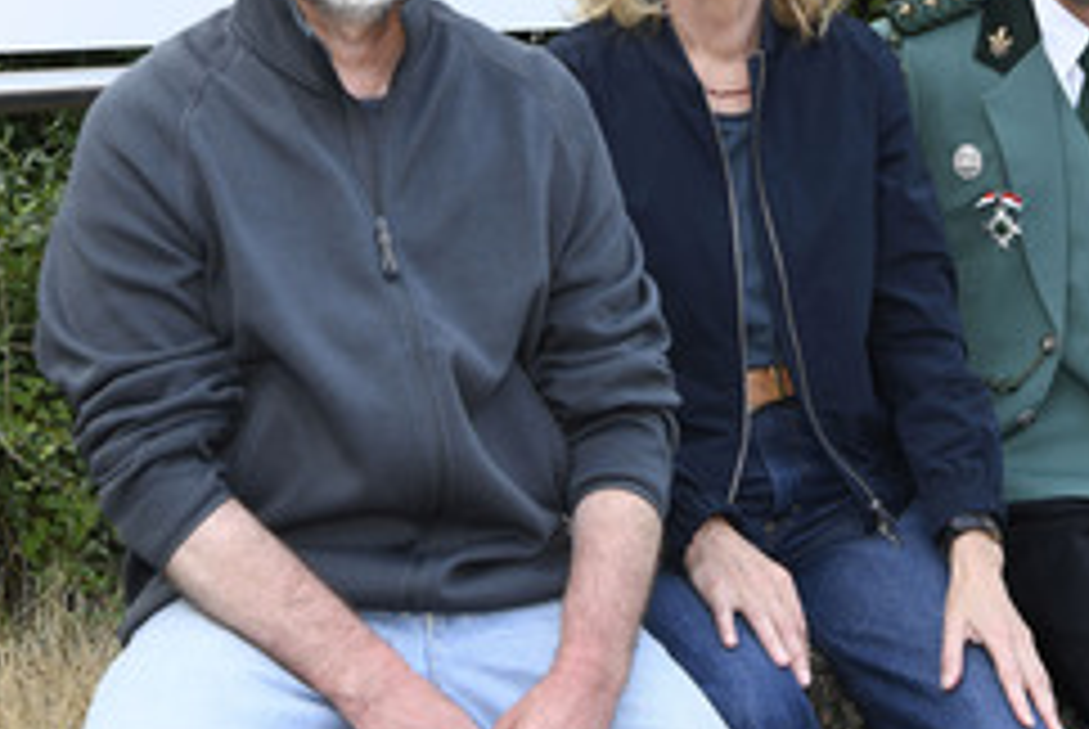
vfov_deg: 14.7
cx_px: 592
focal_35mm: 93
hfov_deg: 21.9
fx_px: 2817
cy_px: 207
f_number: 5.6
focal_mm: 50
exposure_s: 1/640
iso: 800
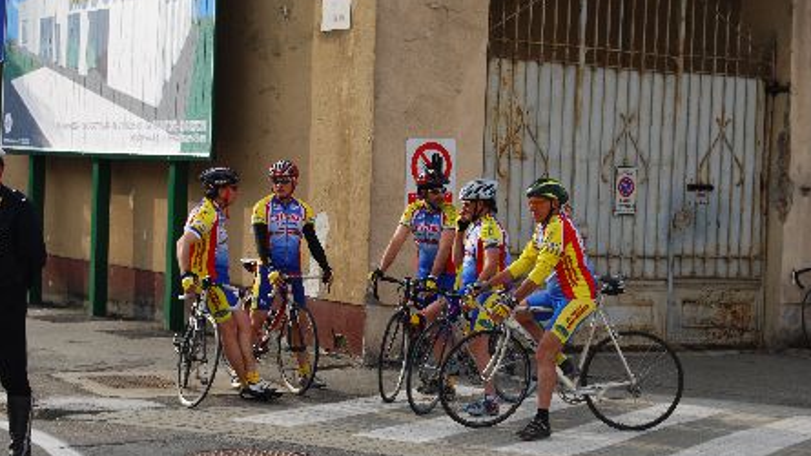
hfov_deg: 24.3
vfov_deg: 13.8
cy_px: 254
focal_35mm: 88
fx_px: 1882
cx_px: 406
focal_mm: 55
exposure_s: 1/160
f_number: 9
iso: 200
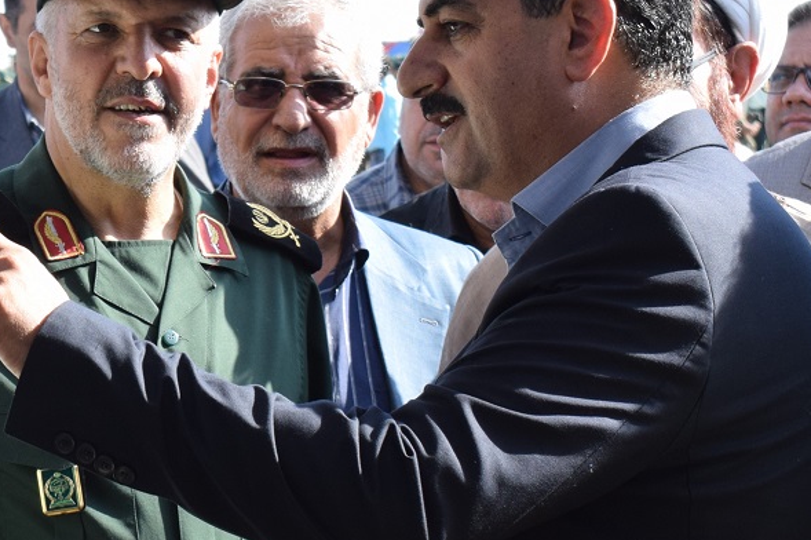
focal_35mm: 141
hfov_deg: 14.4
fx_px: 3175
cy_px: 369
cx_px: 78
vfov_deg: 9.7
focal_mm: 40
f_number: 8
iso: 400
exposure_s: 1/250
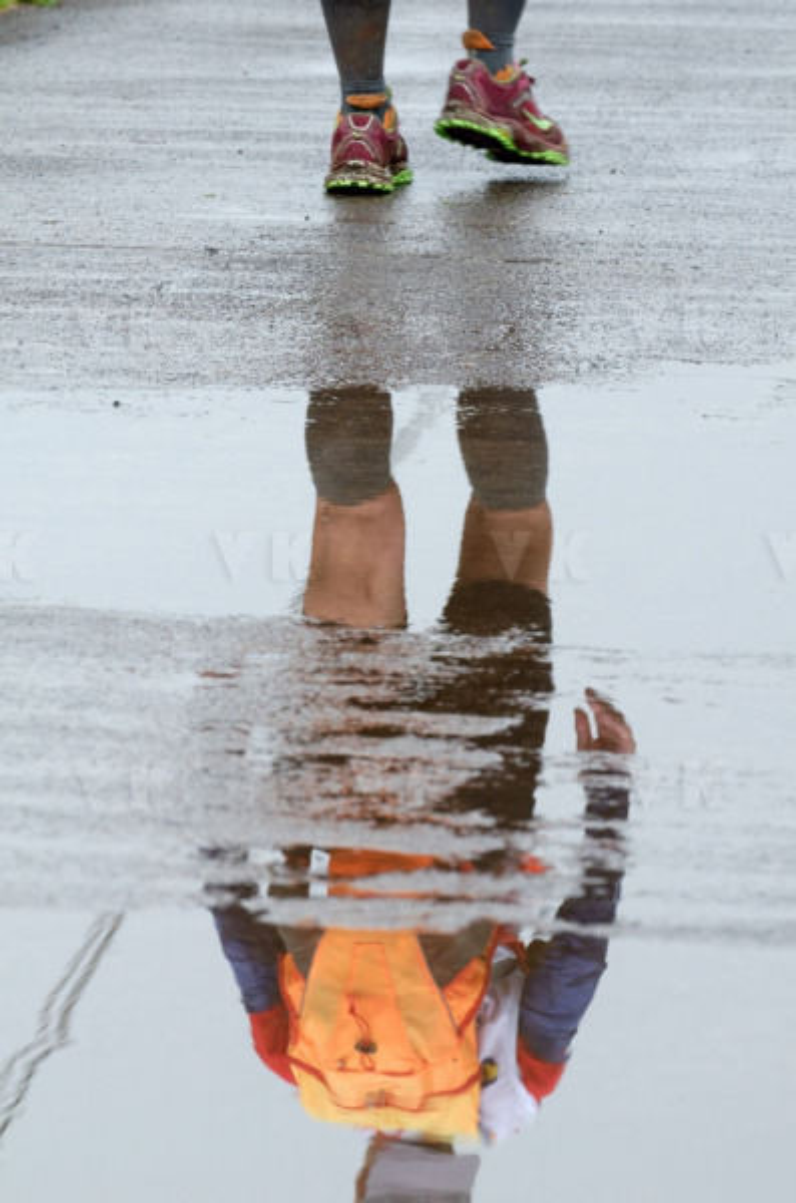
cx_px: 398
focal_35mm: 300
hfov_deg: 4.6
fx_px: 10001
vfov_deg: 6.9
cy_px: 602
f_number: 8
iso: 250
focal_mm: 200
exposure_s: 1/250
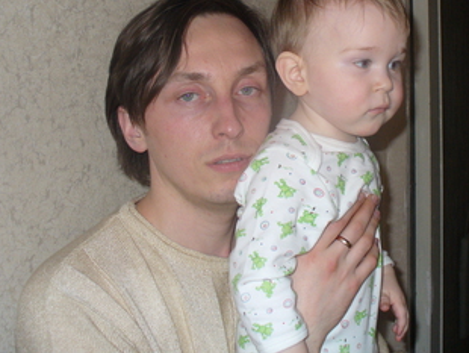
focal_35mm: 61
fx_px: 827
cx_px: 297
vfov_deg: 23.9
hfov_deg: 31.5
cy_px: 103
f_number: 2.9
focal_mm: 7
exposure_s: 1/60
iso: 100
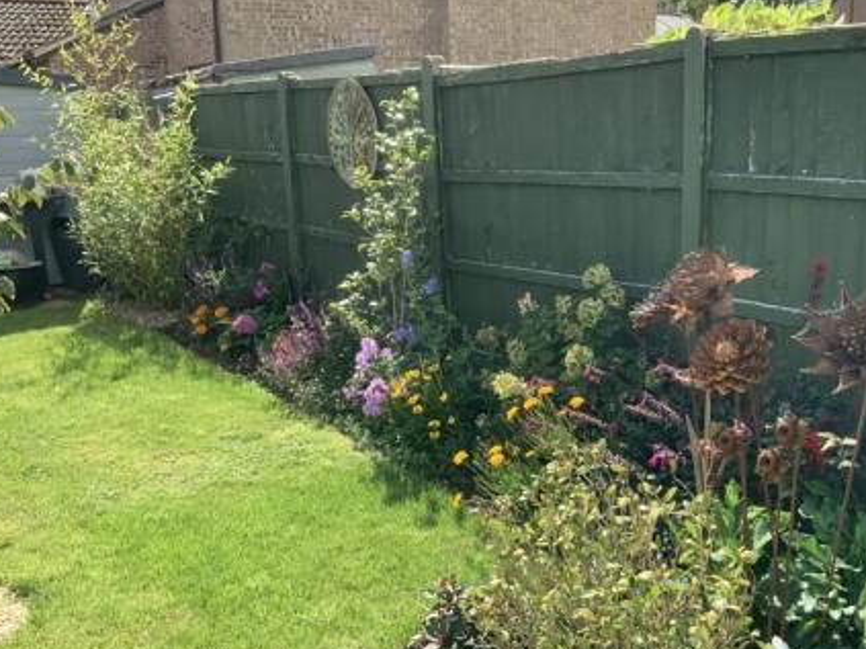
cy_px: 372
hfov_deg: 46.6
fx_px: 1000
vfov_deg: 35.9
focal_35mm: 40
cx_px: 501
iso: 16
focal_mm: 3
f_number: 1.8
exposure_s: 1/642
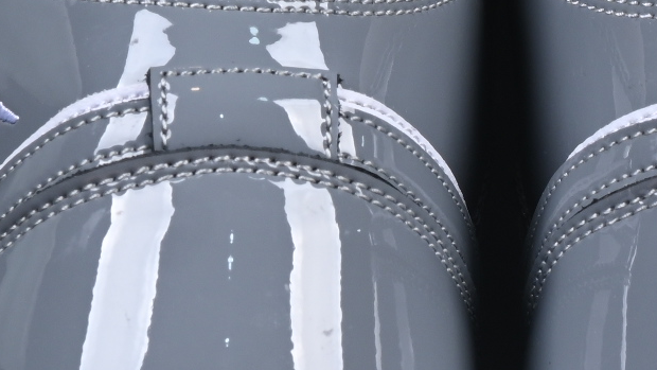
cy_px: 66
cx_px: 518
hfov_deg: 6.1
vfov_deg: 3.4
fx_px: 6151
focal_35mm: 353
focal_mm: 50
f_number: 8
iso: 160
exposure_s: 1/80
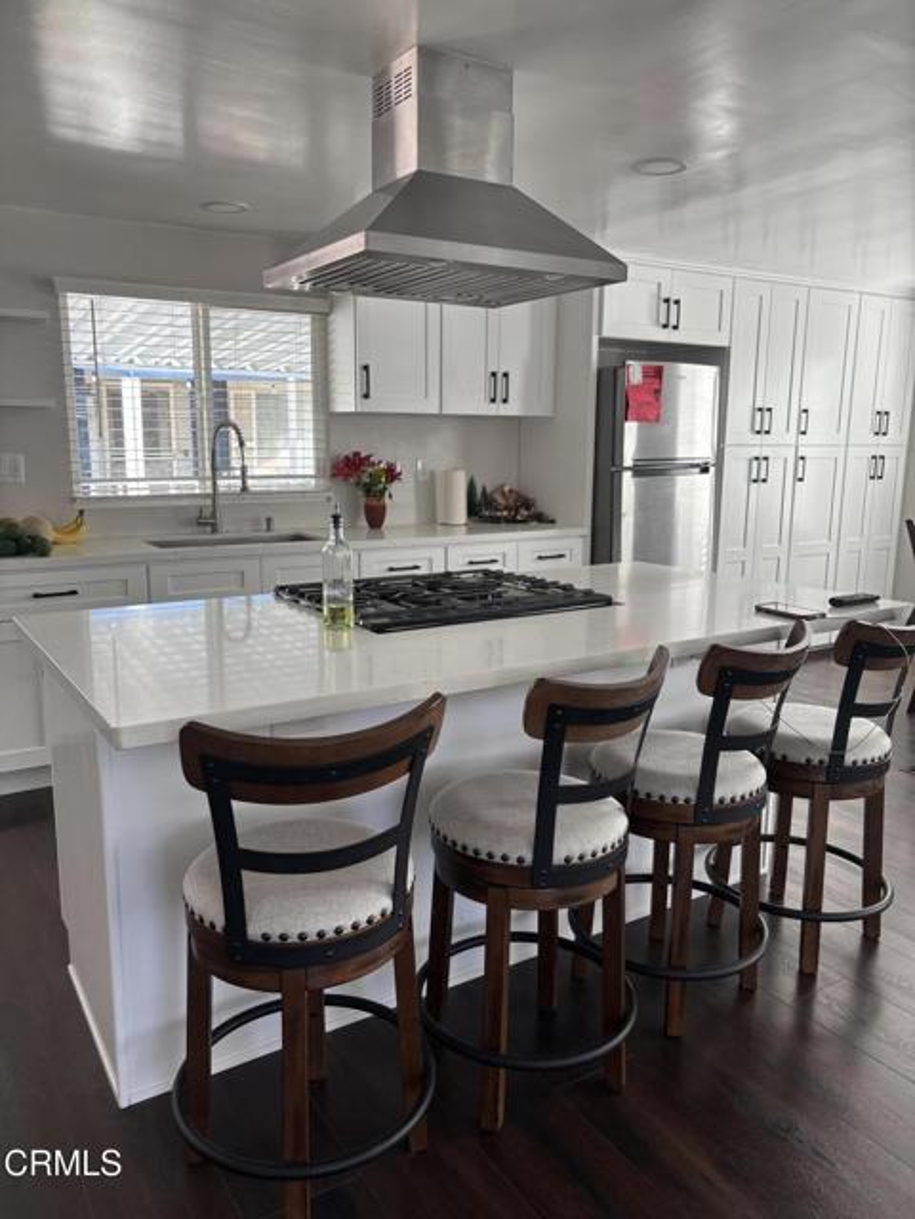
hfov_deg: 53.1
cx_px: 458
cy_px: 610
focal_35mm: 26
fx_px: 916
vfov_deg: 67.3
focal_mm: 5.96
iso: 64
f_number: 1.6
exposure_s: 1/120
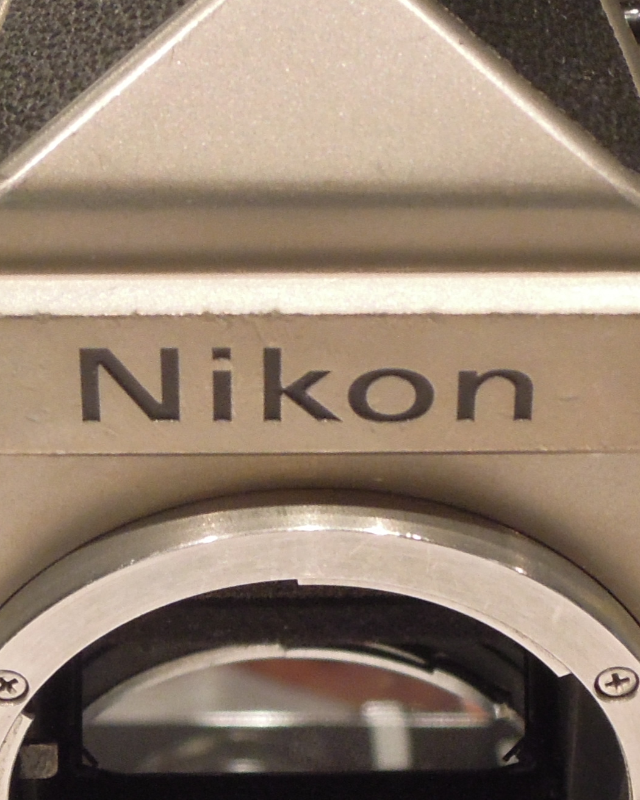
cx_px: 218
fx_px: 3172
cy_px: 385
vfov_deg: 14.4
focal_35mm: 134
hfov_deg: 11.5
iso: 400
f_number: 3.5
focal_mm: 8.1
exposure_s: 1/15
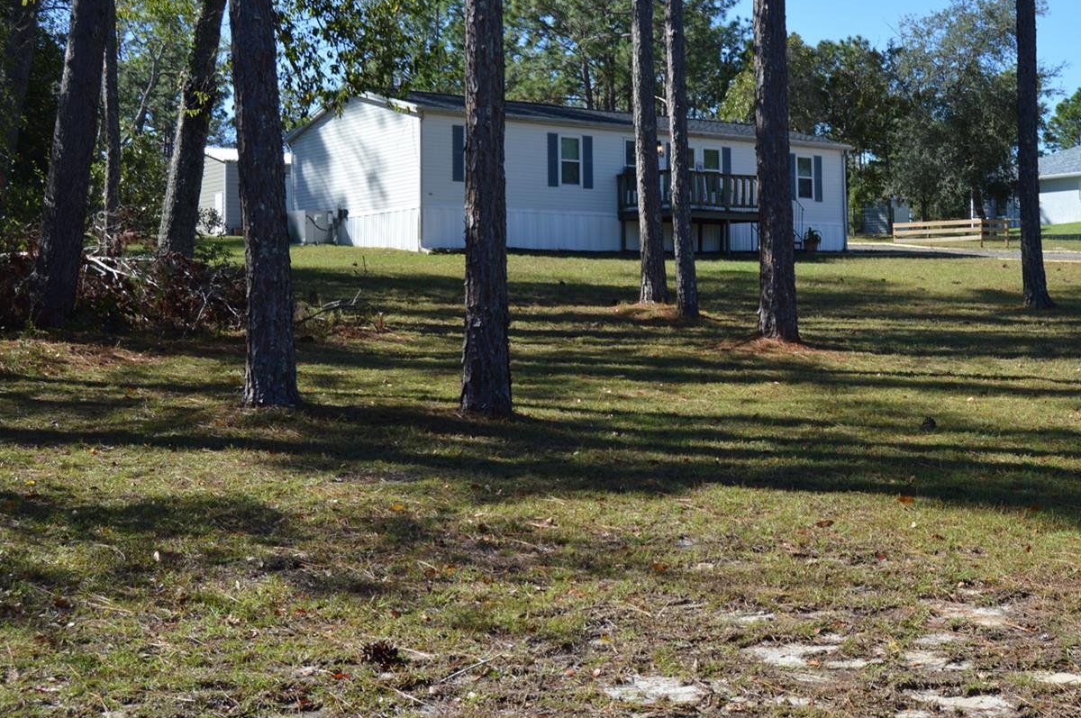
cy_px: 297
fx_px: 1440
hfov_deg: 40.9
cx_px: 677
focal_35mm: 48
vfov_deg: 28.0
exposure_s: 1/250
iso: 100
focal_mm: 24
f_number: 7.1
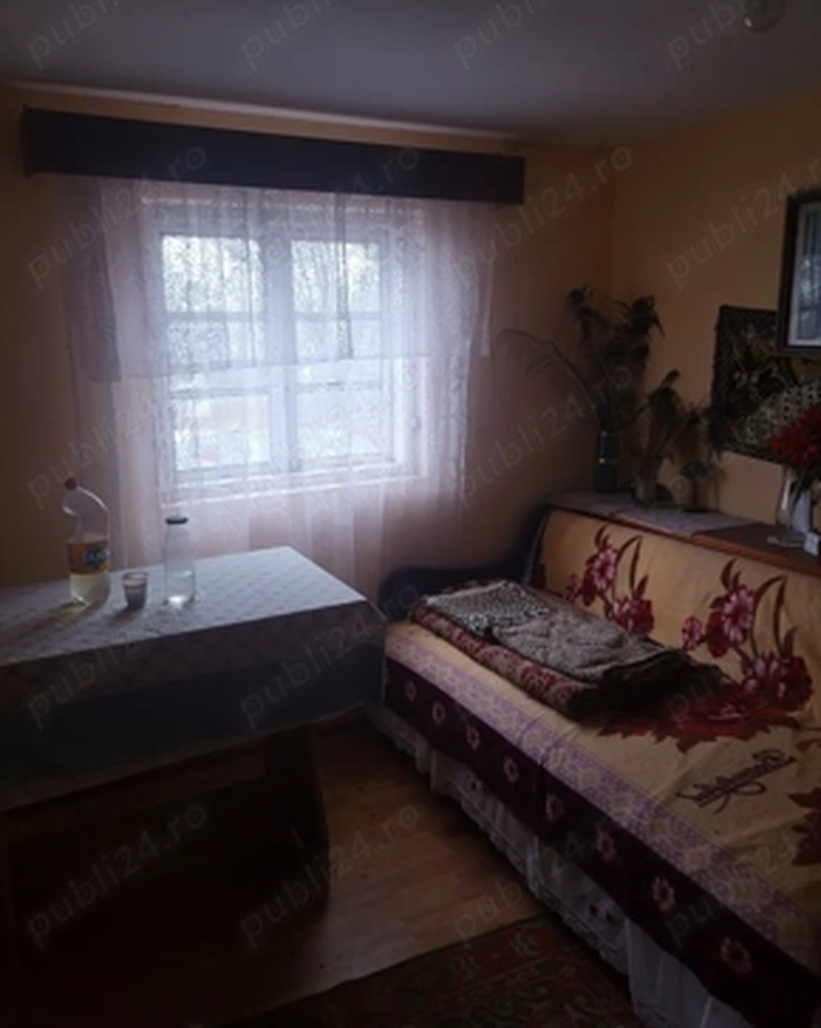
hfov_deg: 51.5
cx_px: 399
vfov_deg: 62.1
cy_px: 470
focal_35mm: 28
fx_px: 851
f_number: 1.8
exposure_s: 1/101
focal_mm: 5.4
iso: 200
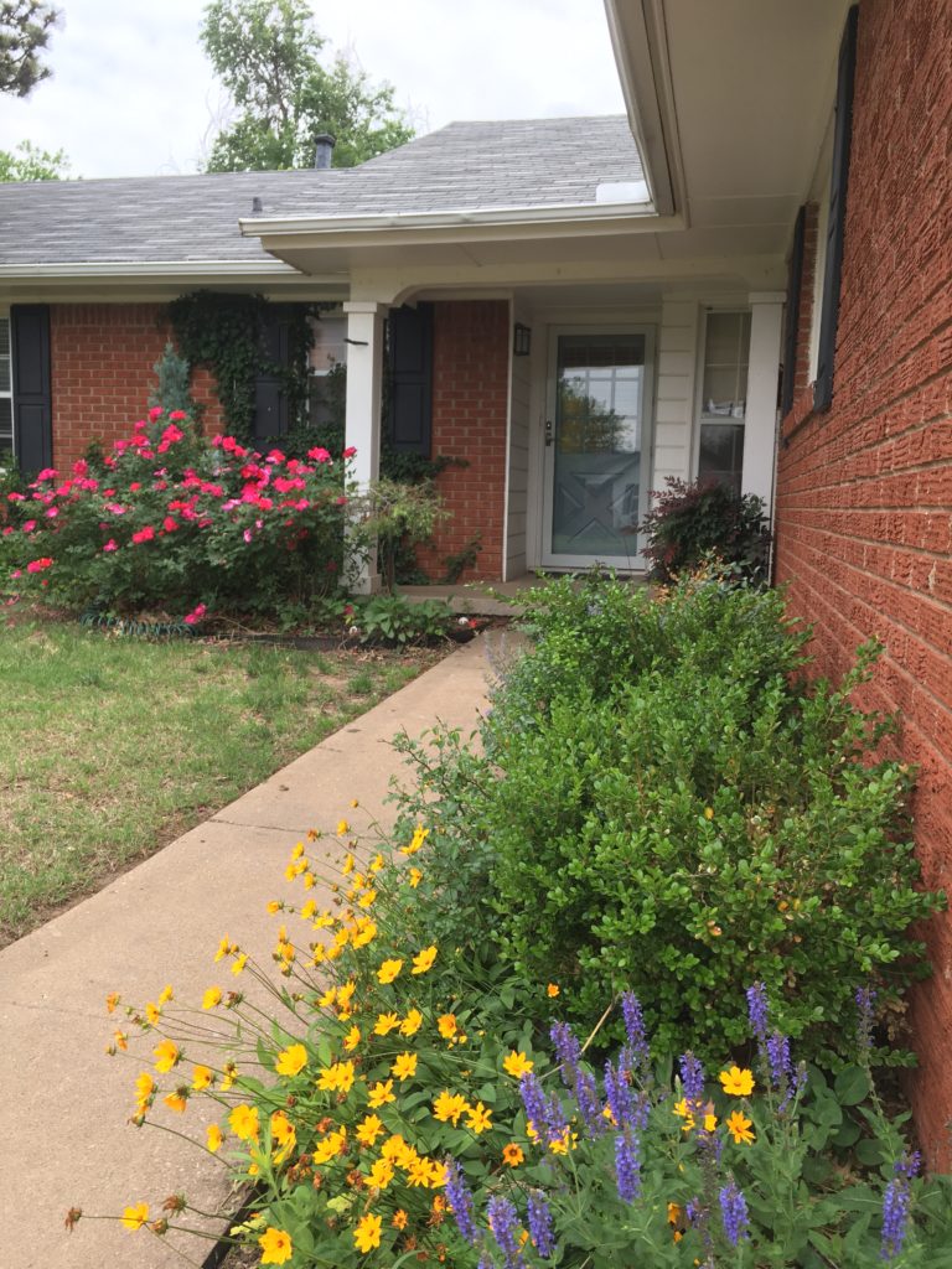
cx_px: 476
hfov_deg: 48.2
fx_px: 1063
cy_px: 634
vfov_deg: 61.7
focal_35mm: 29
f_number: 2.2
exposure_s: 1/195
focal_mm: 4.15
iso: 25
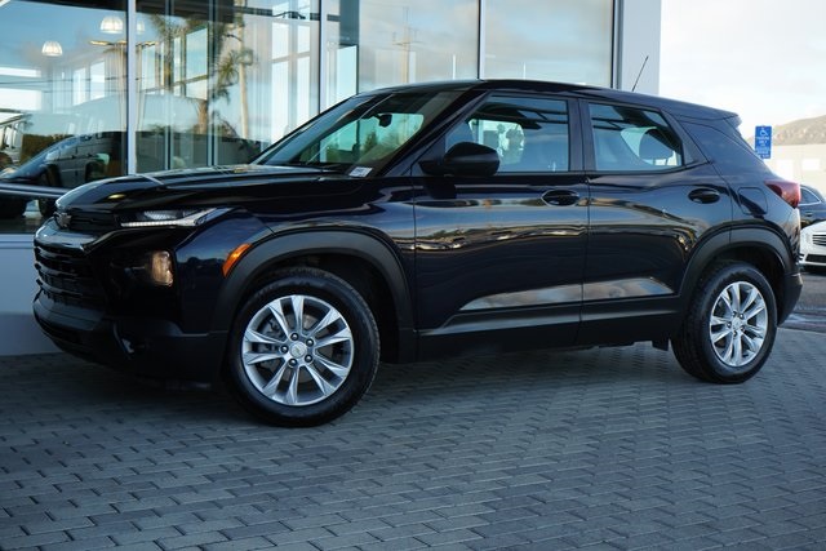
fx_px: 1033
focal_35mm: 45
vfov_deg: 29.9
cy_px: 276
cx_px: 413
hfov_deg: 43.6
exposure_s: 1/250
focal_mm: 45
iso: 1000
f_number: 8
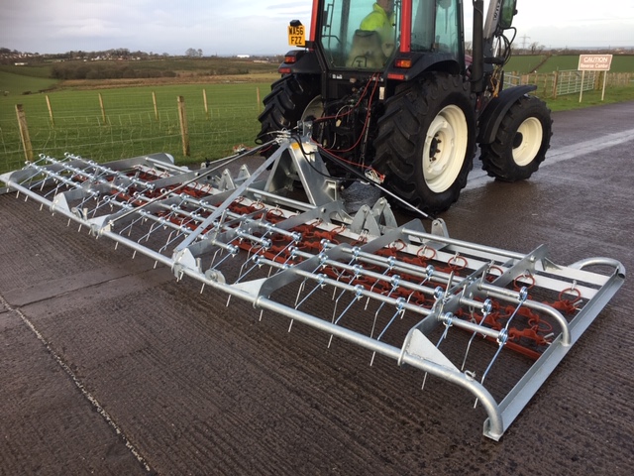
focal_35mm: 29
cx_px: 317
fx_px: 531
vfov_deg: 48.2
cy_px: 238
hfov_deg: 61.7
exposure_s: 1/128
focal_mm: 4.15
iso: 25
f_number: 2.2
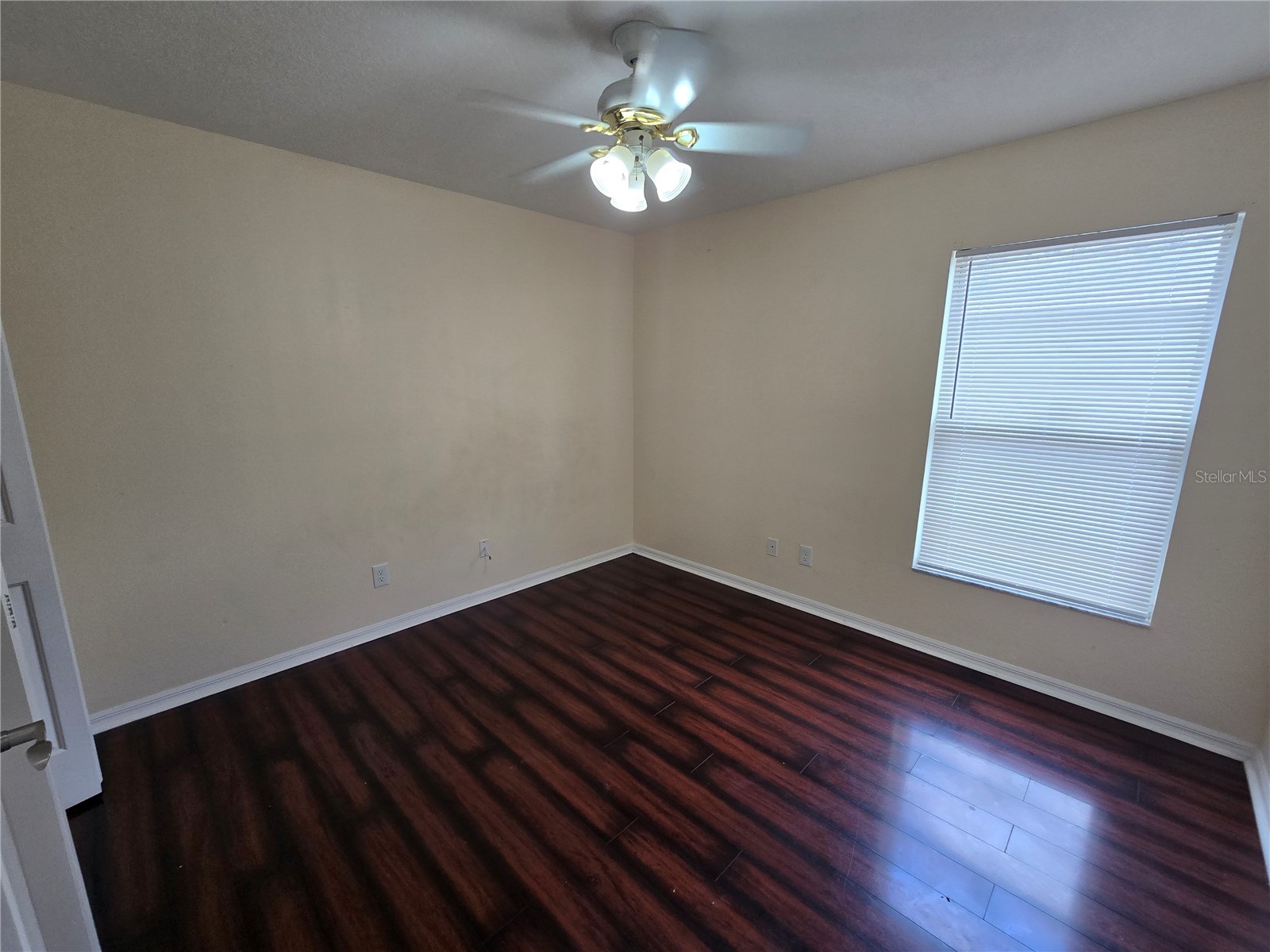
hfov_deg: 106.2
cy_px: 476
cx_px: 635
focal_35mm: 13
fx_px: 477
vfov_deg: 89.9
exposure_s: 1/100
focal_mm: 2.2
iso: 100
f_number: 2.2
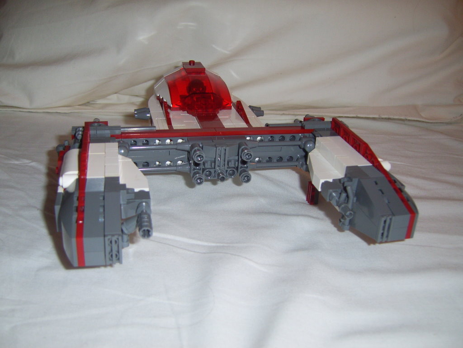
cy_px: 174
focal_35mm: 38
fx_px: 508
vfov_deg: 37.7
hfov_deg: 49.0
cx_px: 232
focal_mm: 7.8
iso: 100
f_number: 2.8
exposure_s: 1/30
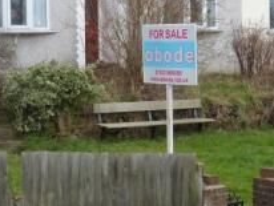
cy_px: -10
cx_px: 118
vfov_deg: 12.9
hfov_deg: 17.4
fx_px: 895
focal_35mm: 113
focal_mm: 7
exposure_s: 1/125
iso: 100
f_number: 4
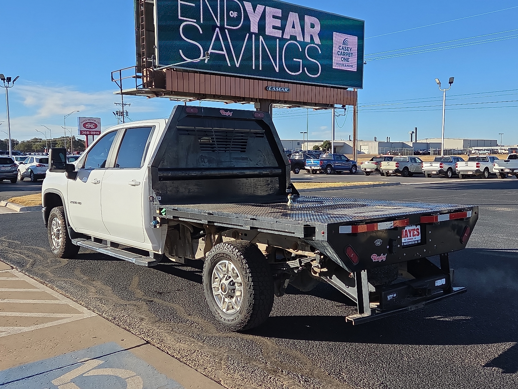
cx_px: 259
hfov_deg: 54.0
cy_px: 194
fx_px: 509
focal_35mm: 34
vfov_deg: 41.8
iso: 25
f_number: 1.8
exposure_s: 1/1667
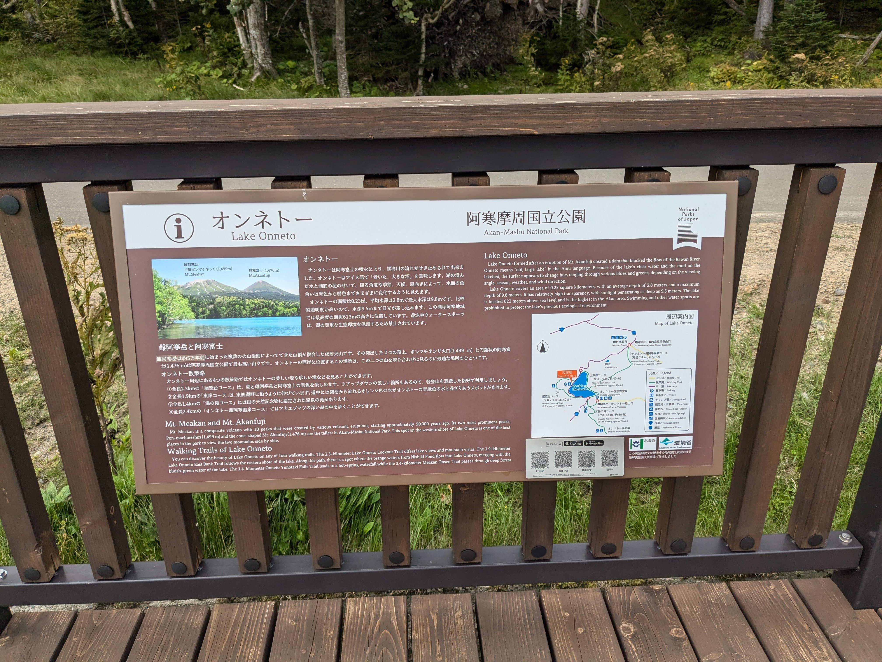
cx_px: 441
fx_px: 688
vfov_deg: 51.4
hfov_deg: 65.3
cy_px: 331
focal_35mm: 27
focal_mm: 4.38
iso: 58
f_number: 1.73
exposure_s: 1/1376
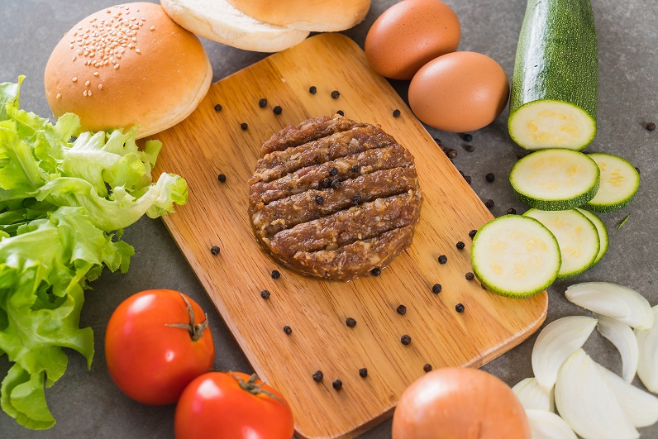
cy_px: 220
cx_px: 329
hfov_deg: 28.8
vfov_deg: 19.5
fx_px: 1280
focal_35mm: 70
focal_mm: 70
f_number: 5.6
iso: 160
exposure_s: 1/100
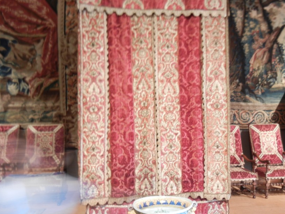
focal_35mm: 38
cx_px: 172
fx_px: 313
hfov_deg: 48.7
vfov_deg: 37.6
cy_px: 125
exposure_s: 1/1.1
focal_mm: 5.4
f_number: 3.5
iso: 200
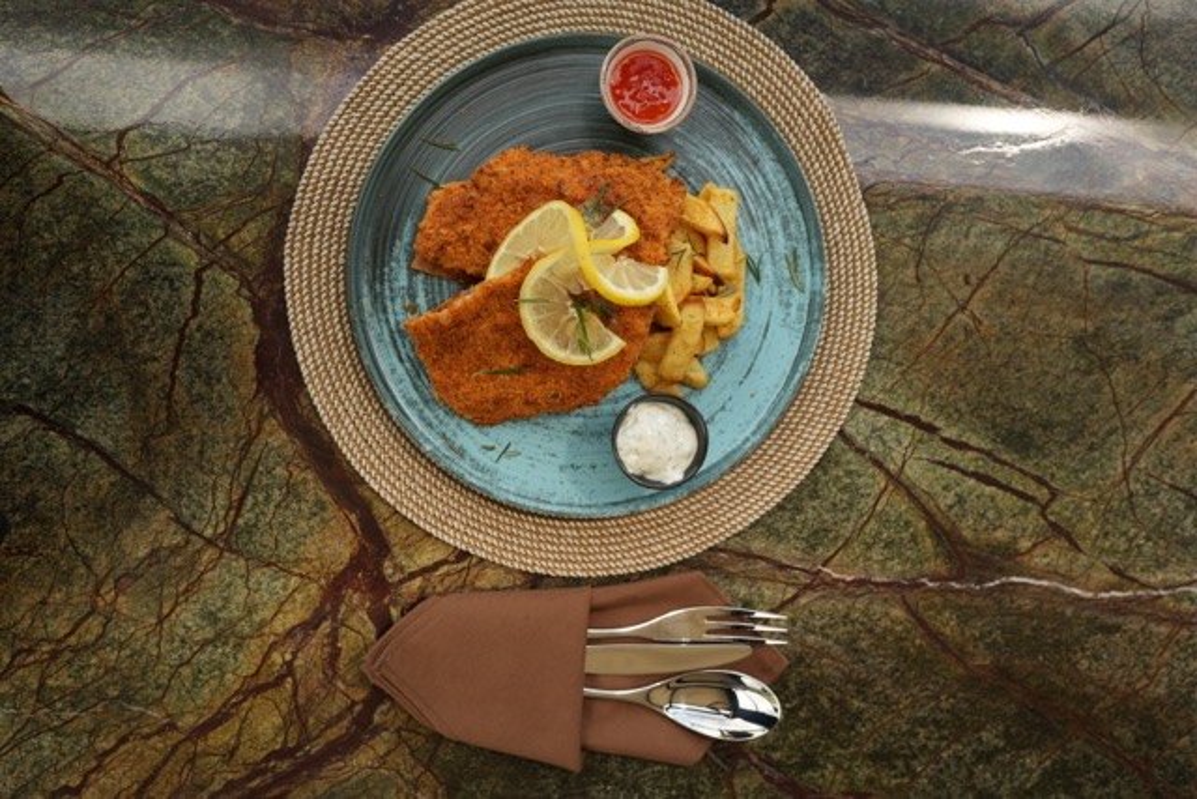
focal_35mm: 35
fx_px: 1164
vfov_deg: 37.9
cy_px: 400
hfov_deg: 54.4
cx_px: 598
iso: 200
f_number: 4.5
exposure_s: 1/500
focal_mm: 35
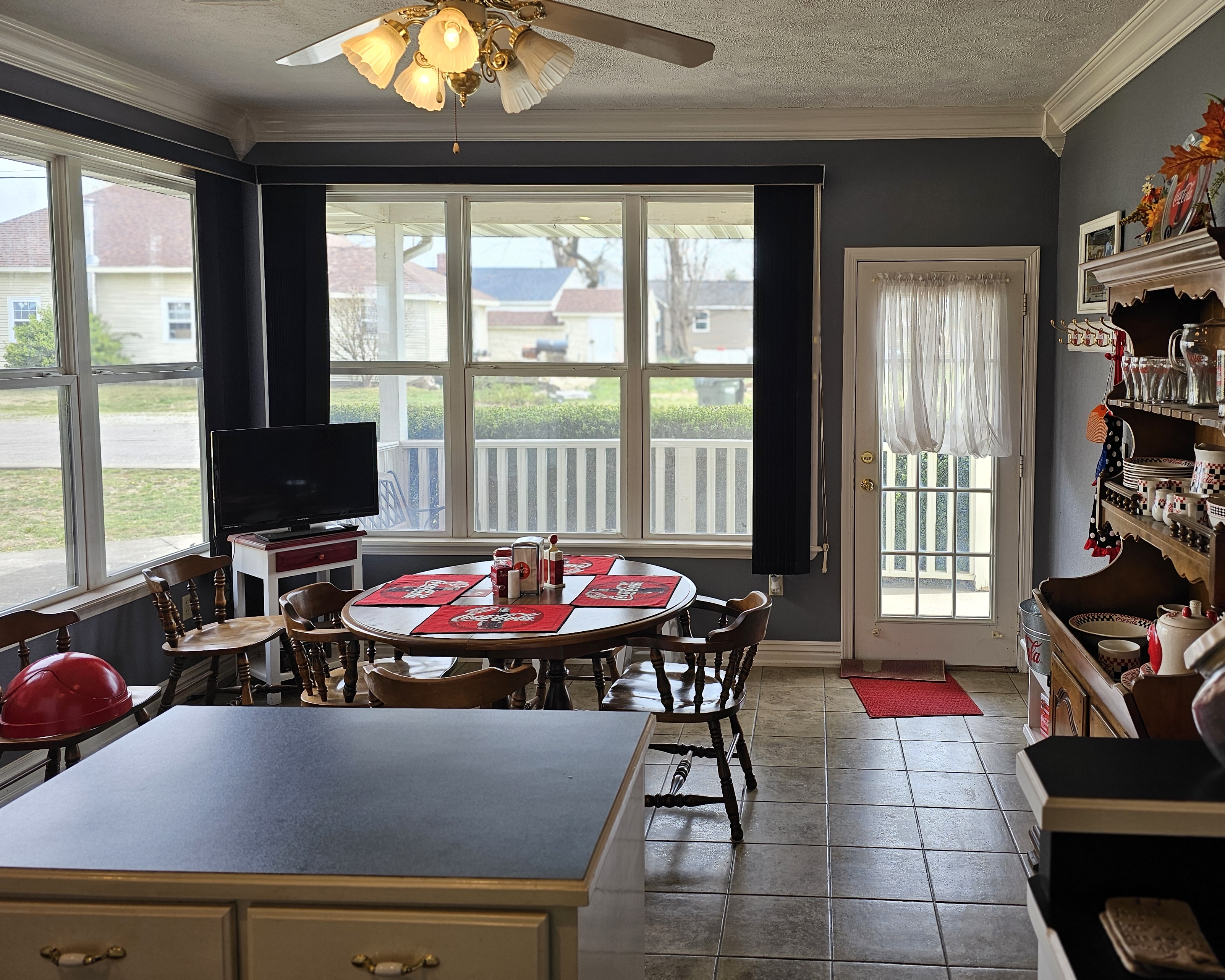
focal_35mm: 28
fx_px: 1015
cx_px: 749
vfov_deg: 51.3
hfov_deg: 61.5
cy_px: 411
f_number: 1.7
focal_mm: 6.3
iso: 32
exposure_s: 1/120
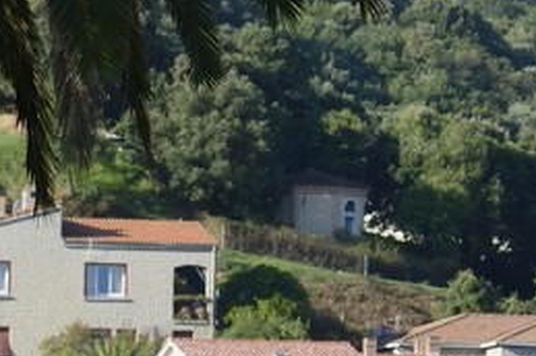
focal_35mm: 433
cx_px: 1424
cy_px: 259
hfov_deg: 4.6
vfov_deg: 3.2
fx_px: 6439
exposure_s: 1/200
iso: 200
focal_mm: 70
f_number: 11
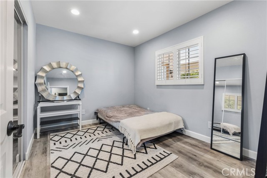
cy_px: 89
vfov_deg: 77.4
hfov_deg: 100.4
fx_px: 111
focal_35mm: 15
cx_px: 134
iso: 400
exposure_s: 1/5
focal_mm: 10
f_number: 8
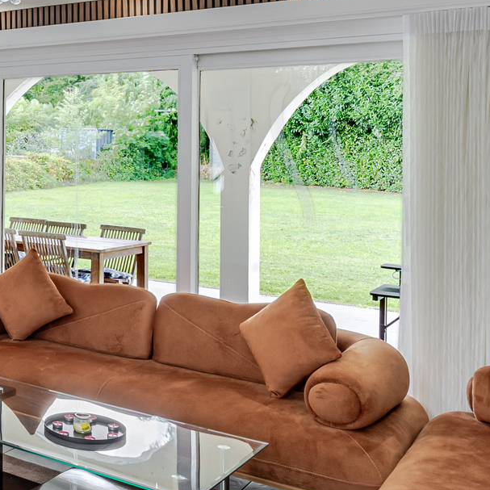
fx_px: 753
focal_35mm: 47
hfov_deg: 30.6
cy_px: 136
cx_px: -97
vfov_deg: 35.4
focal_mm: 14
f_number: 11
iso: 250
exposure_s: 1/10
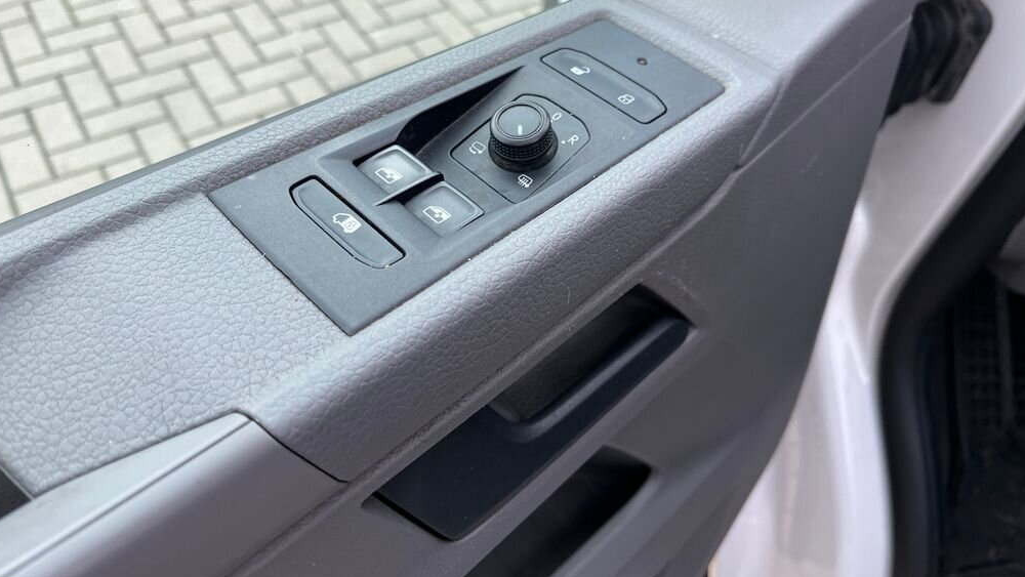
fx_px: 788
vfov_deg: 39.8
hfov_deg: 66.1
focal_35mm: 29
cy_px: 205
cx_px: 511
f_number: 1.6
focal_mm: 5.1
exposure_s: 1/121
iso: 80
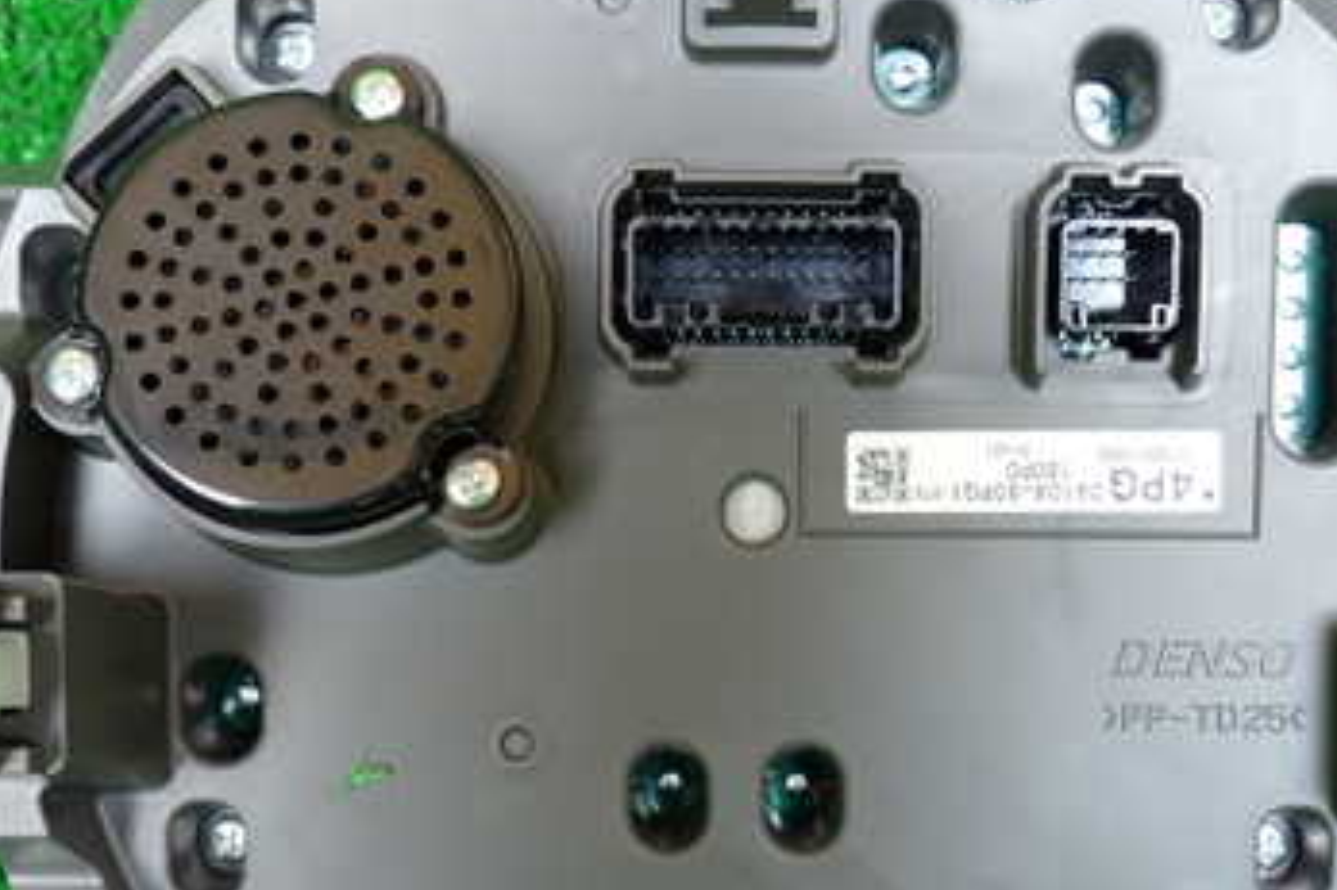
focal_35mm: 54
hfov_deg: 36.8
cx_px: 767
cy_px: 470
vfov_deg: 25.0
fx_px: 2004
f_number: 2.3
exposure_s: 1/100
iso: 200
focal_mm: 5.4
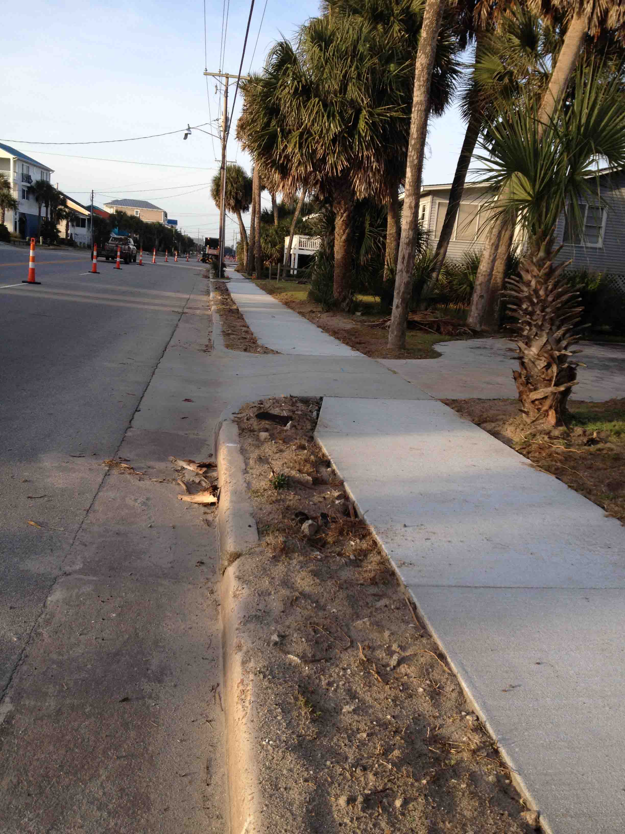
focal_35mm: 35
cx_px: 312
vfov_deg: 52.6
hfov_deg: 40.7
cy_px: 417
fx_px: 843
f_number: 2.4
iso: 50
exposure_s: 1/521
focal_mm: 4.28
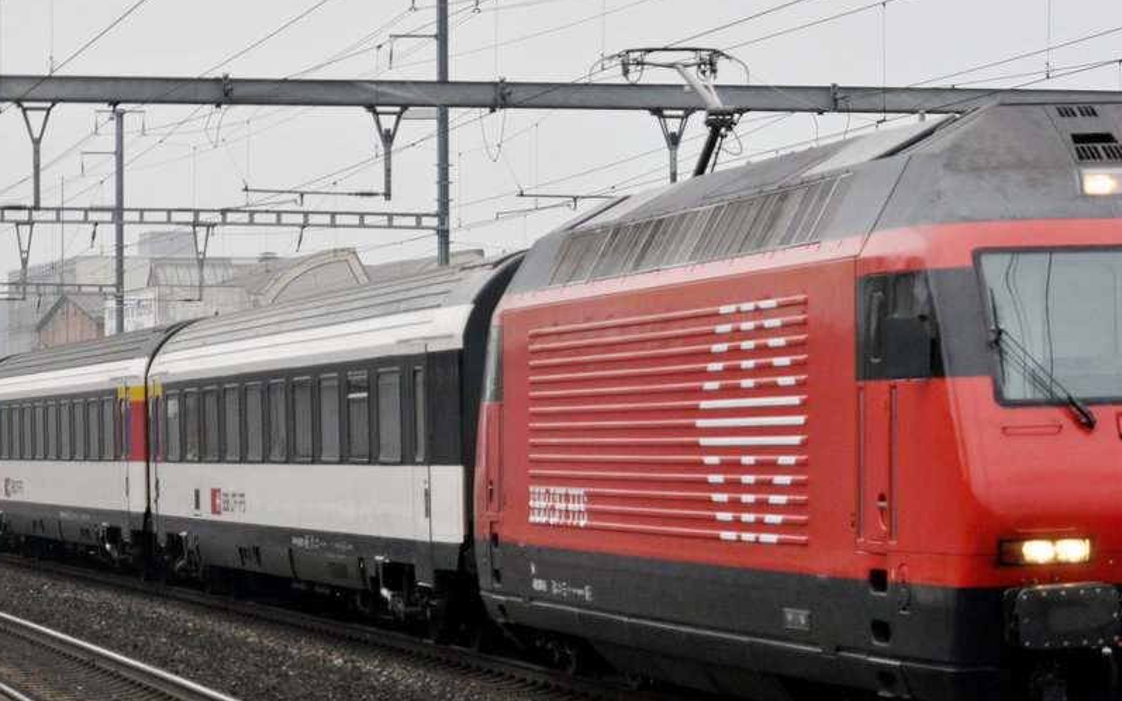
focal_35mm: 161
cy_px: 351
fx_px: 4923
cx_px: 718
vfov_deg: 8.1
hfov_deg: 13.0
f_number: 2.8
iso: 800
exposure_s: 1/1000
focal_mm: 70
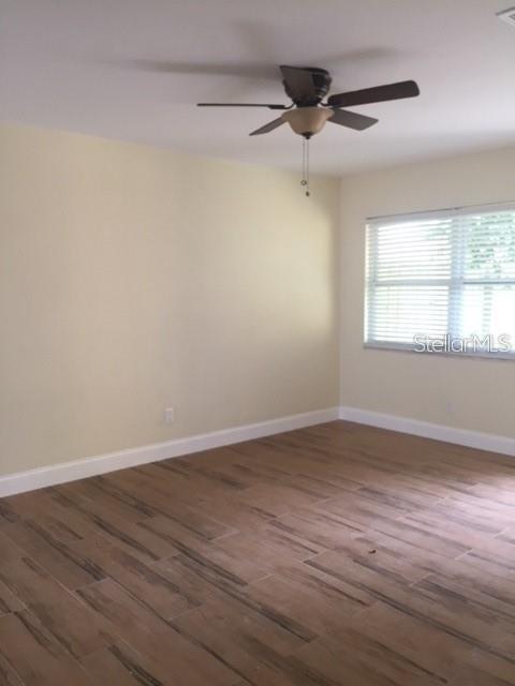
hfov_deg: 48.2
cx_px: 258
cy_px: 343
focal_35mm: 29
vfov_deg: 61.7
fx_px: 575
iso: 80
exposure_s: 1/30
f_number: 2.2
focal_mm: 4.15
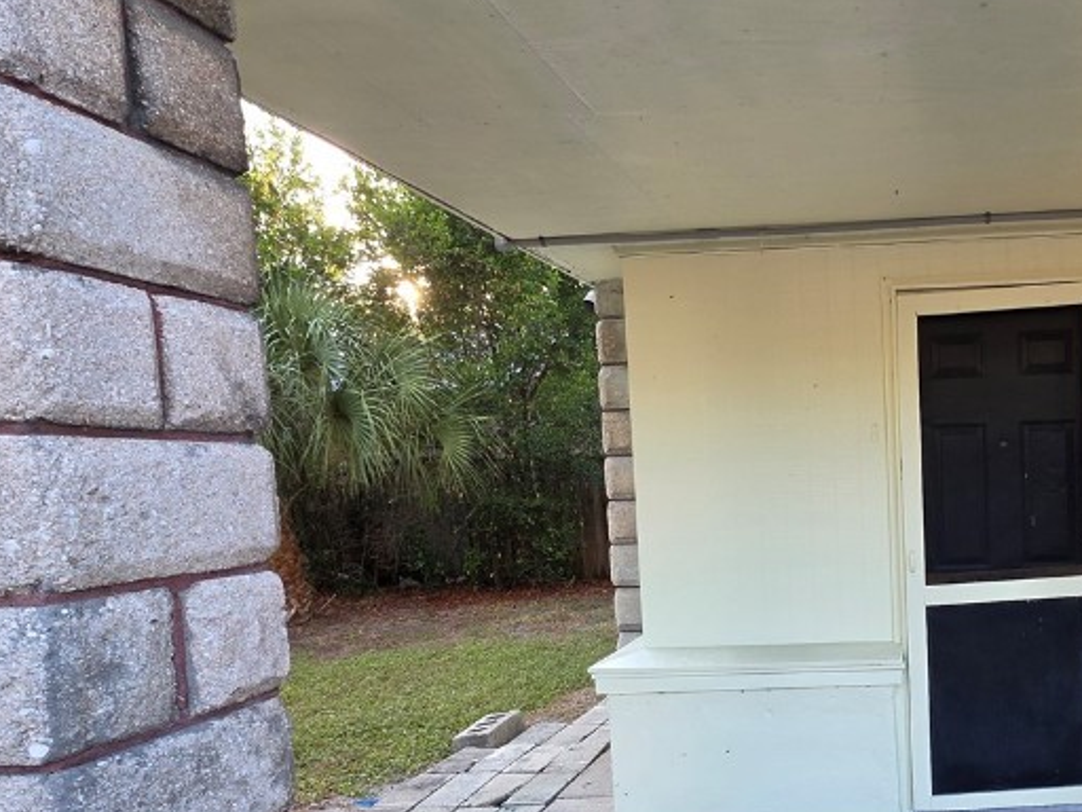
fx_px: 813
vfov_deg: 52.2
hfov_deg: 60.9
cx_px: 890
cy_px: 531
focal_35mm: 26
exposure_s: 1/120
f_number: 1.9
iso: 50
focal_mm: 2.2
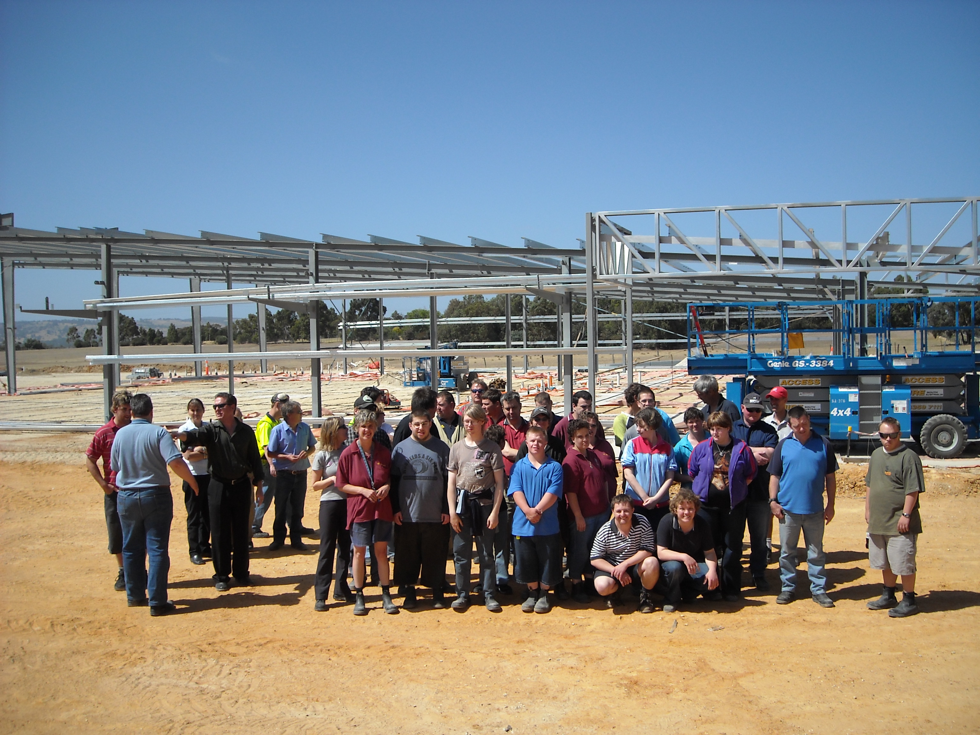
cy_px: 368
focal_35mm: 35
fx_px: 991
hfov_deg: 52.6
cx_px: 490
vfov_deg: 40.7
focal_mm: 5.7
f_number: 5.6
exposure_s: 1/384
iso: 64
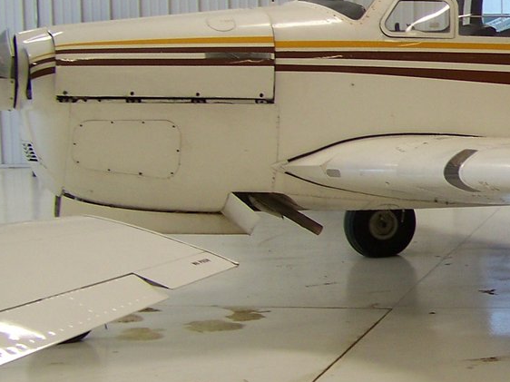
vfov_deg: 15.2
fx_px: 1428
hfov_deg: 18.8
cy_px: 147
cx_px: 665
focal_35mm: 97
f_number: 2.8
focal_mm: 5.85
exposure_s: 1/30
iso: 64
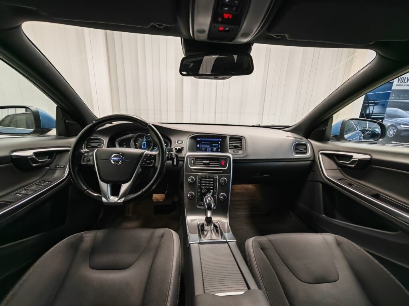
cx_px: 204
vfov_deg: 89.9
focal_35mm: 13
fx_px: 154
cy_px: 153
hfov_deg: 106.2
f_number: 2
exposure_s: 1/33
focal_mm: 1.82
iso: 320
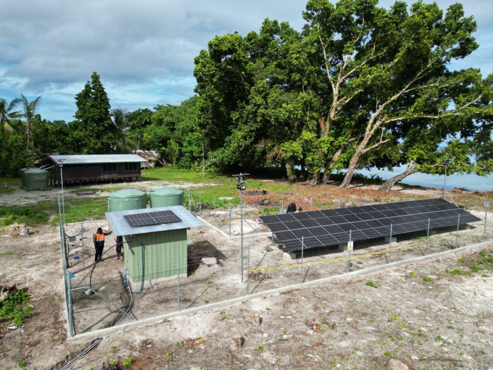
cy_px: 185
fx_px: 342
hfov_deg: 71.6
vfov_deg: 56.8
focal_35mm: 24
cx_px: 246
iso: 100
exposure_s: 1/3200
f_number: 1.7
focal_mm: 6.72
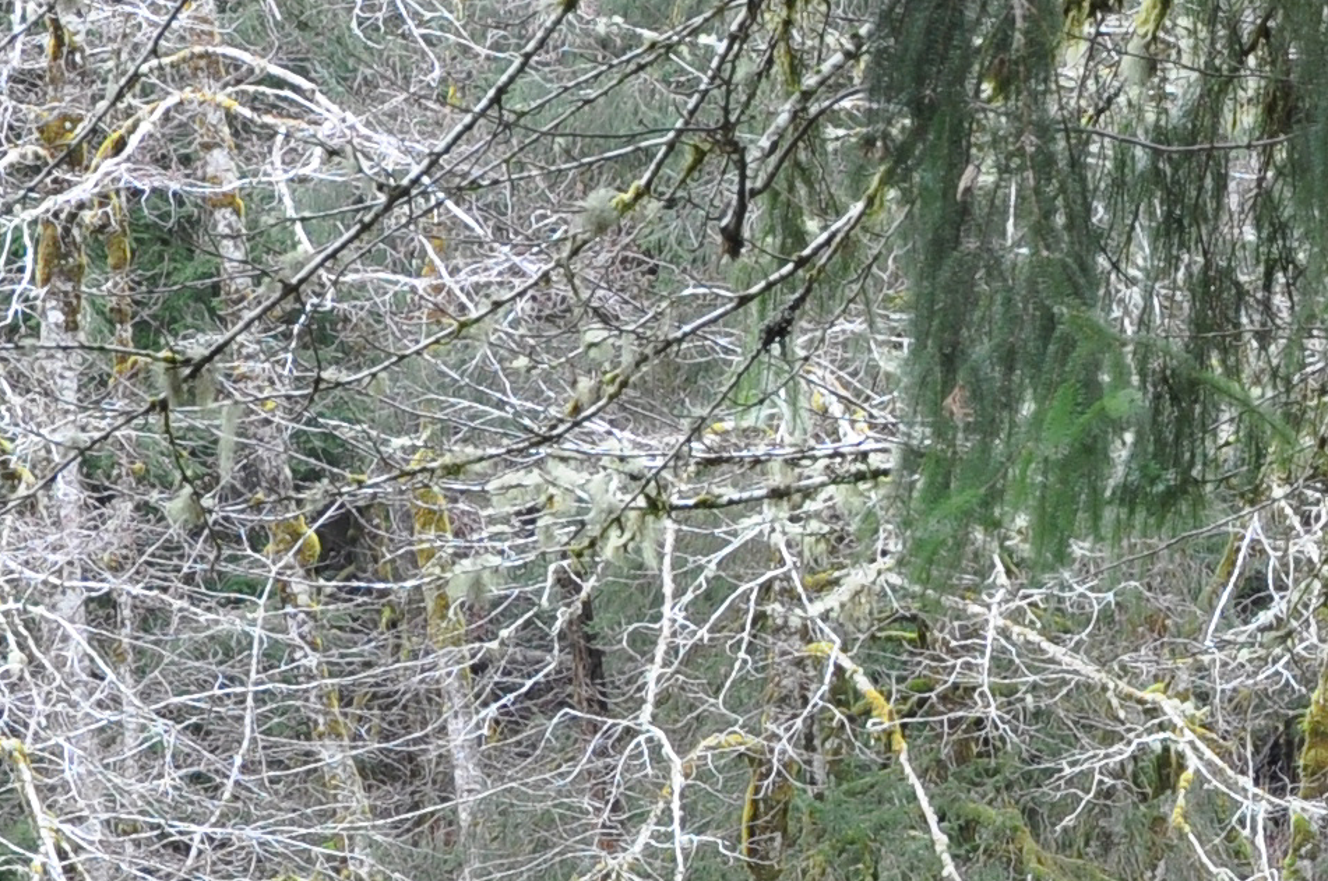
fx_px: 7477
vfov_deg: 6.7
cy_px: 1089
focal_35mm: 203
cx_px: 1261
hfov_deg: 10.1
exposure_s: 1/125
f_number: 5.6
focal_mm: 30
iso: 400
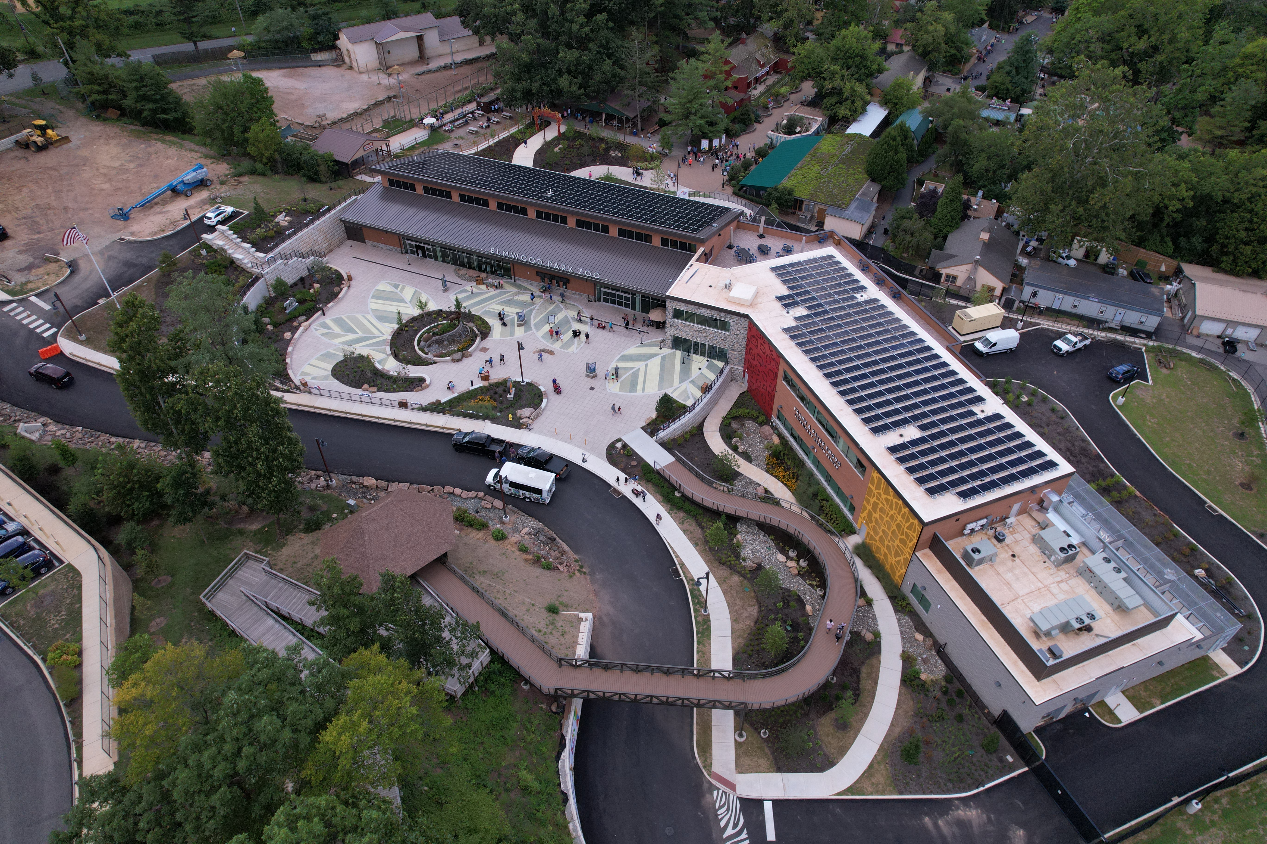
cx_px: 634
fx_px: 774
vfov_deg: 57.2
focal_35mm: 22
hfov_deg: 78.6
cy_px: 422
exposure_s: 1/120
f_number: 2.8
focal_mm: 8.38
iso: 200
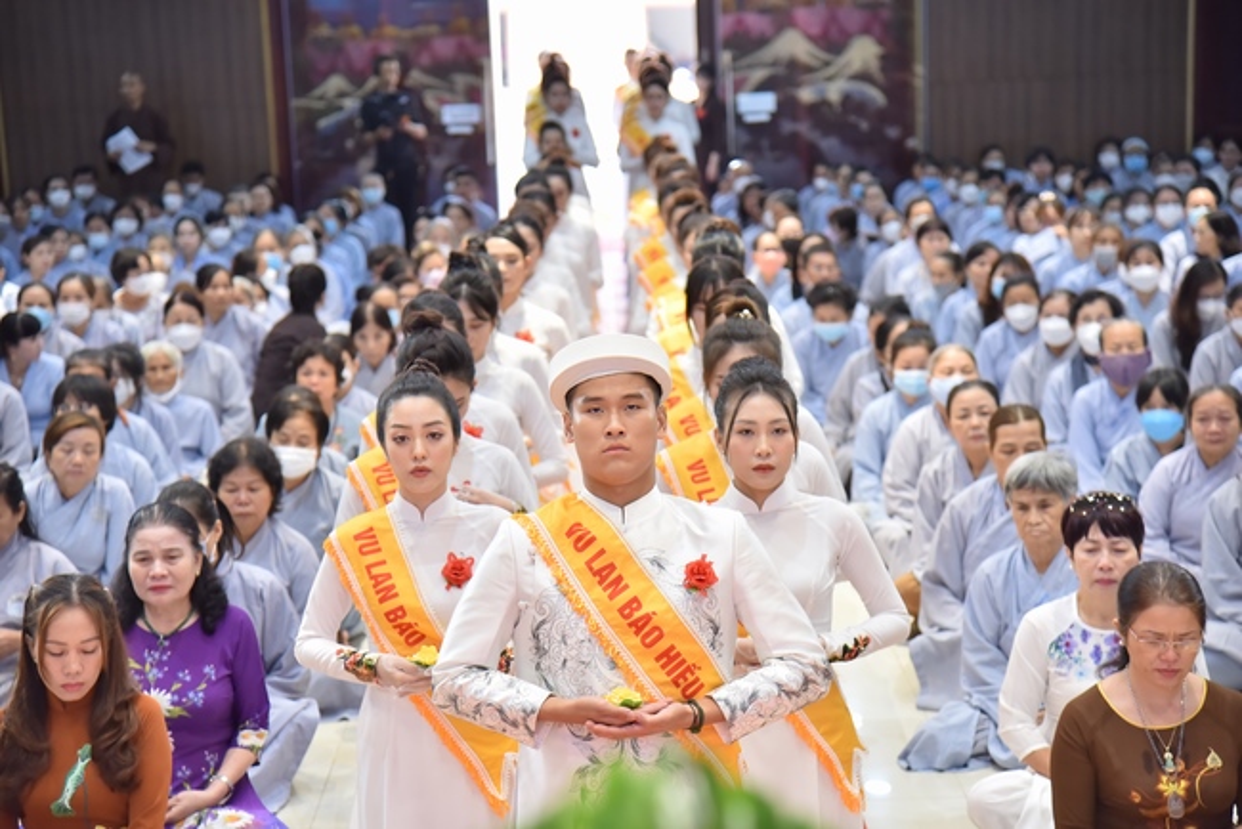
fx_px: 2934
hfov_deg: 23.9
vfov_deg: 16.1
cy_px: 414
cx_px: 621
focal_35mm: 85
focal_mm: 85
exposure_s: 1/80
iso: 1250
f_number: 4
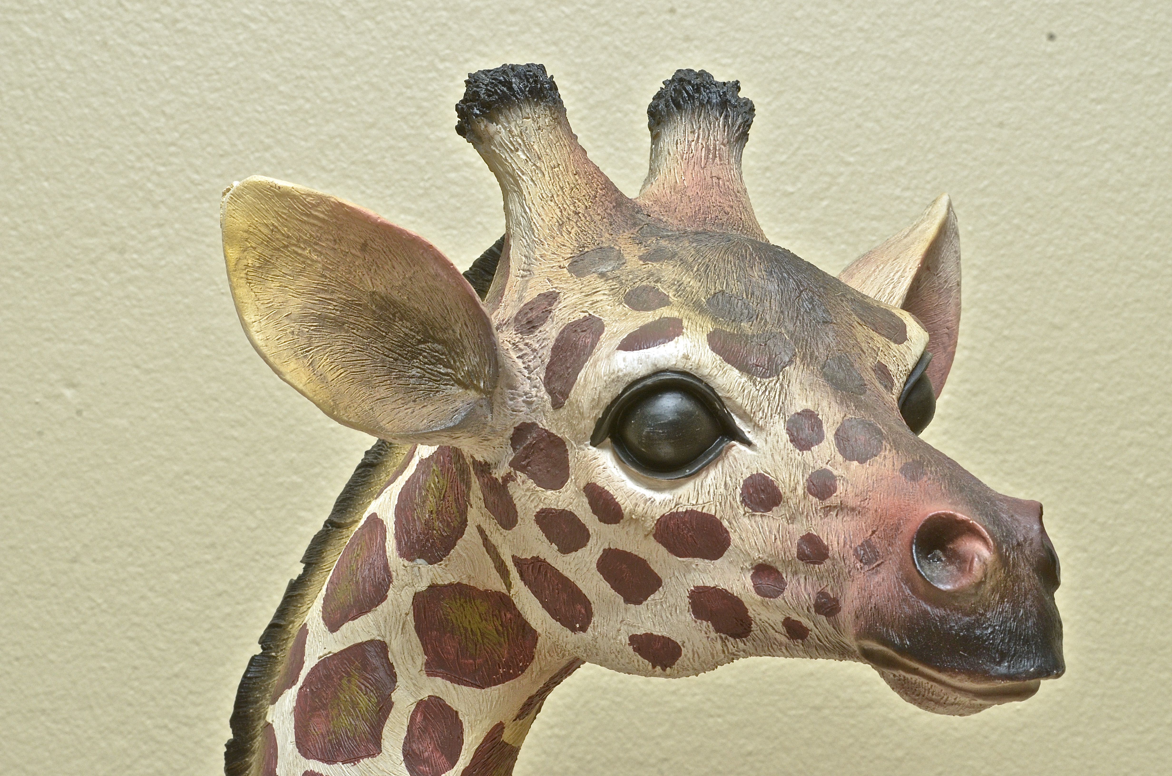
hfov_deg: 19.5
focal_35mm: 105
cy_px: 388
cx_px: 586
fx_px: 3411
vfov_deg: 13.0
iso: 800
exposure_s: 1/125
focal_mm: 70
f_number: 20
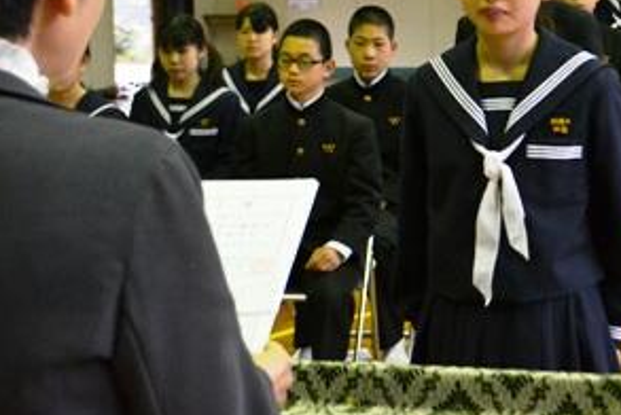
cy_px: 113
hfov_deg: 25.8
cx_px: 405
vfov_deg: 17.5
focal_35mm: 78
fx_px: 1347
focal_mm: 34
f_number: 5
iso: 2200
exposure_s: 1/60
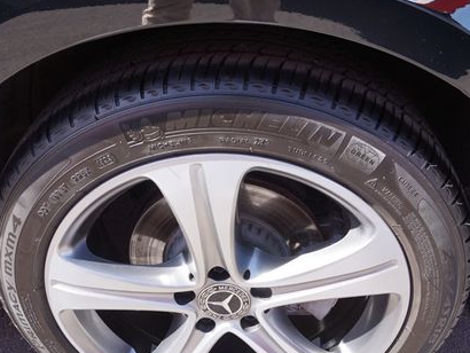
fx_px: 489
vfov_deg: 39.4
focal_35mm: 36
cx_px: 214
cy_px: 223
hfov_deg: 51.3
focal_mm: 16
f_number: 6.3
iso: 100
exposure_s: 1/80
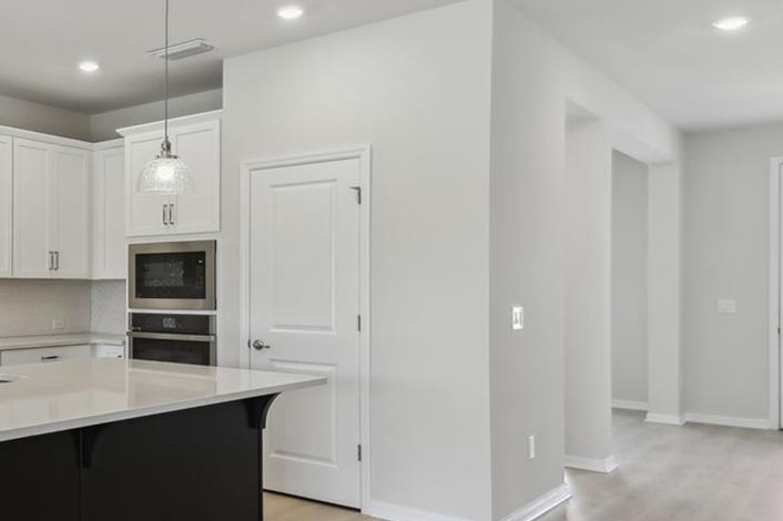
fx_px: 739
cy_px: 290
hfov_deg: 49.1
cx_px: 62
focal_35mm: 34
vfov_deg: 38.8
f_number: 7.1
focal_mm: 10
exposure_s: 1/20
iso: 100
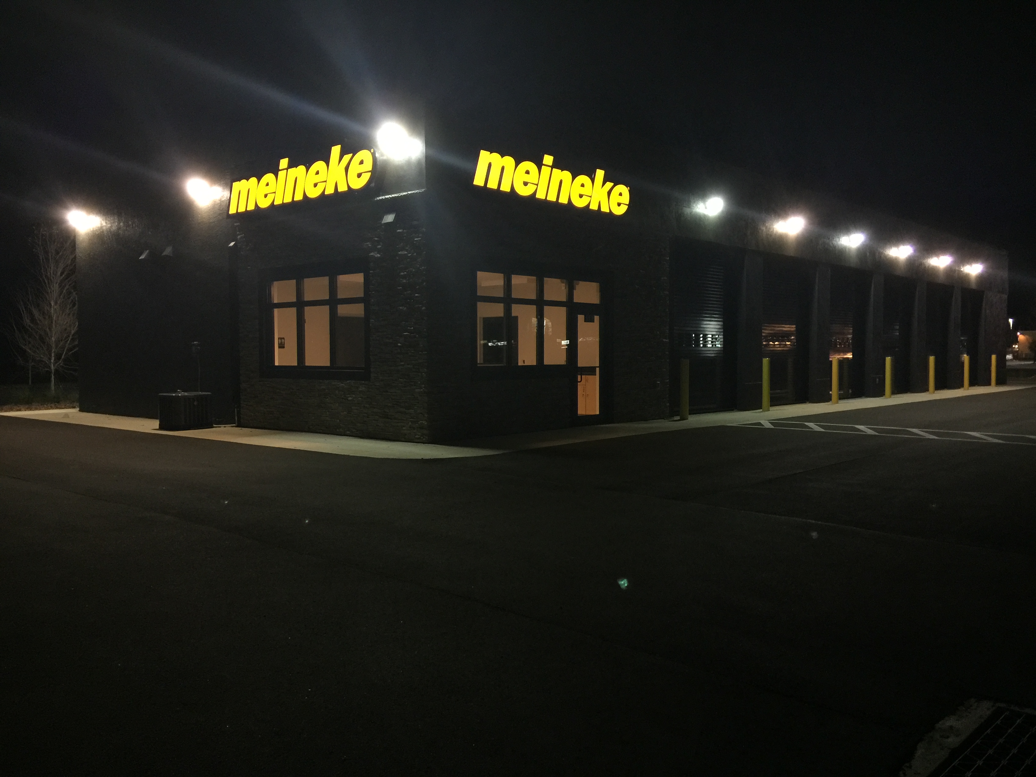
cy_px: 388
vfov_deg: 48.2
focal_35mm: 29
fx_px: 868
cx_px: 518
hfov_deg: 61.7
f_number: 2.2
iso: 125
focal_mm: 4.15
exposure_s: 1/15
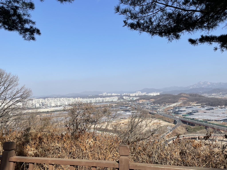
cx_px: 114
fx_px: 171
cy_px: 85
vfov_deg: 53.1
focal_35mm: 26
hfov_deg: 67.3
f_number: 1.6
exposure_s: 1/3861
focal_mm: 4.2
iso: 32
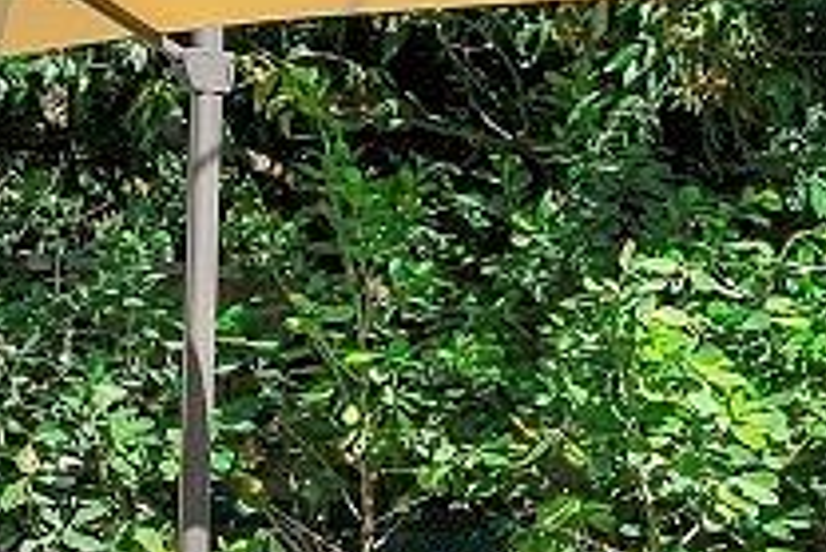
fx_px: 2319
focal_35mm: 101
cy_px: 312
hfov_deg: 10.4
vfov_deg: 13.6
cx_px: -1882
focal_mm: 14
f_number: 8
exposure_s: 1/2000
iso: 400
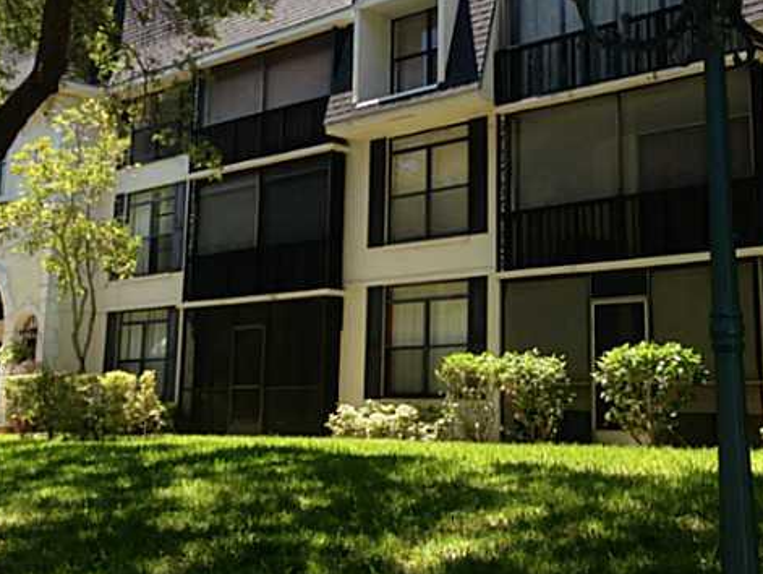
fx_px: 1235
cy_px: 169
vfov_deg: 25.9
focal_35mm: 56
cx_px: 395
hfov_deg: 34.3
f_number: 2.4
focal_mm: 4.12
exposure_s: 1/321
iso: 50
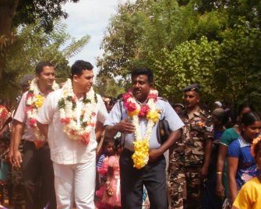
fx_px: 487
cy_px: 154
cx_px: 66
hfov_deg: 29.6
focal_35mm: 63
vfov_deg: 24.0
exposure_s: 1/320
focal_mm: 6.3
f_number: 5.6
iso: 100
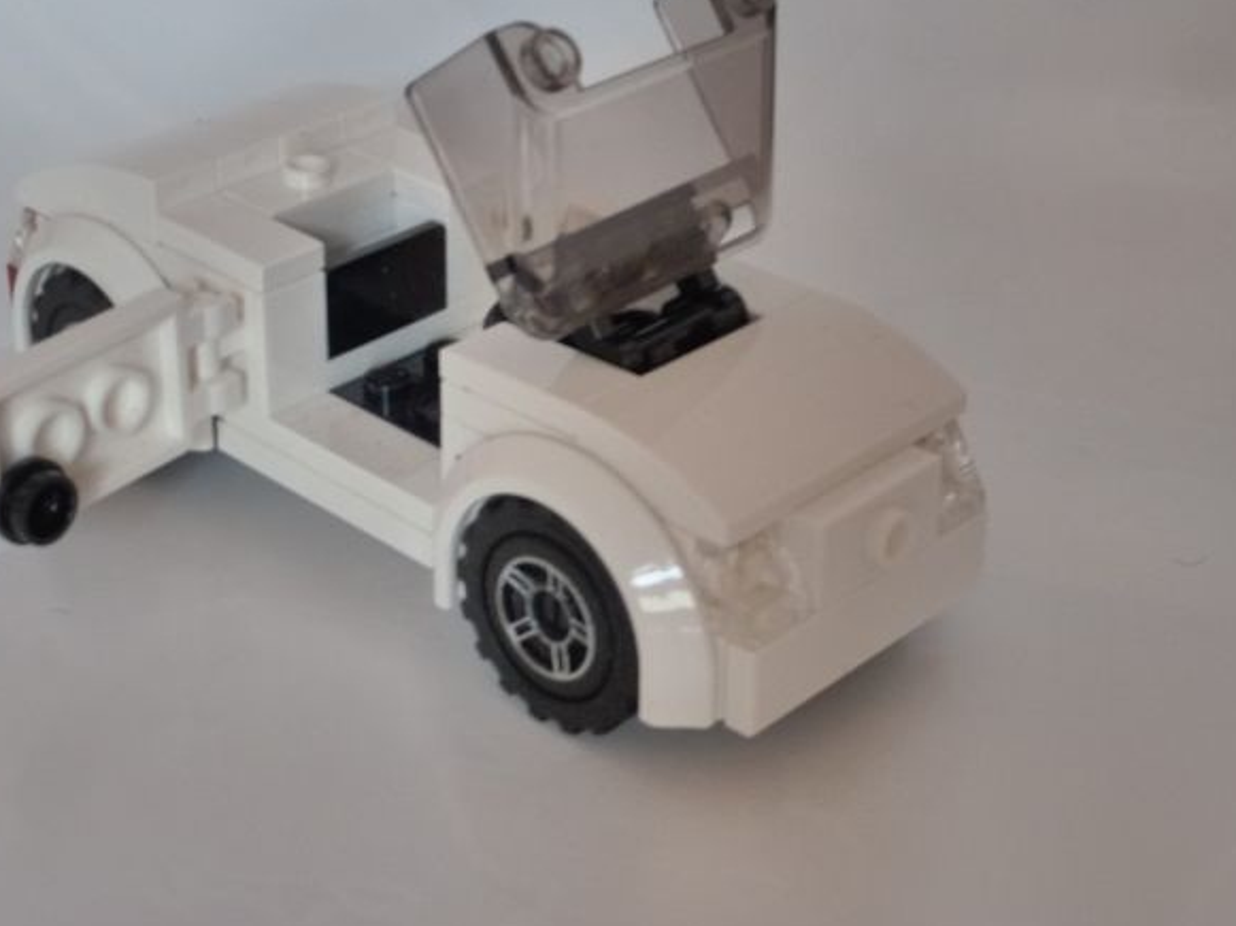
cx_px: 415
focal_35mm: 62
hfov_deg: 31.0
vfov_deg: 23.5
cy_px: 317
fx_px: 2212
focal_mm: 8
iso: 400
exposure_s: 1/2.5
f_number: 4
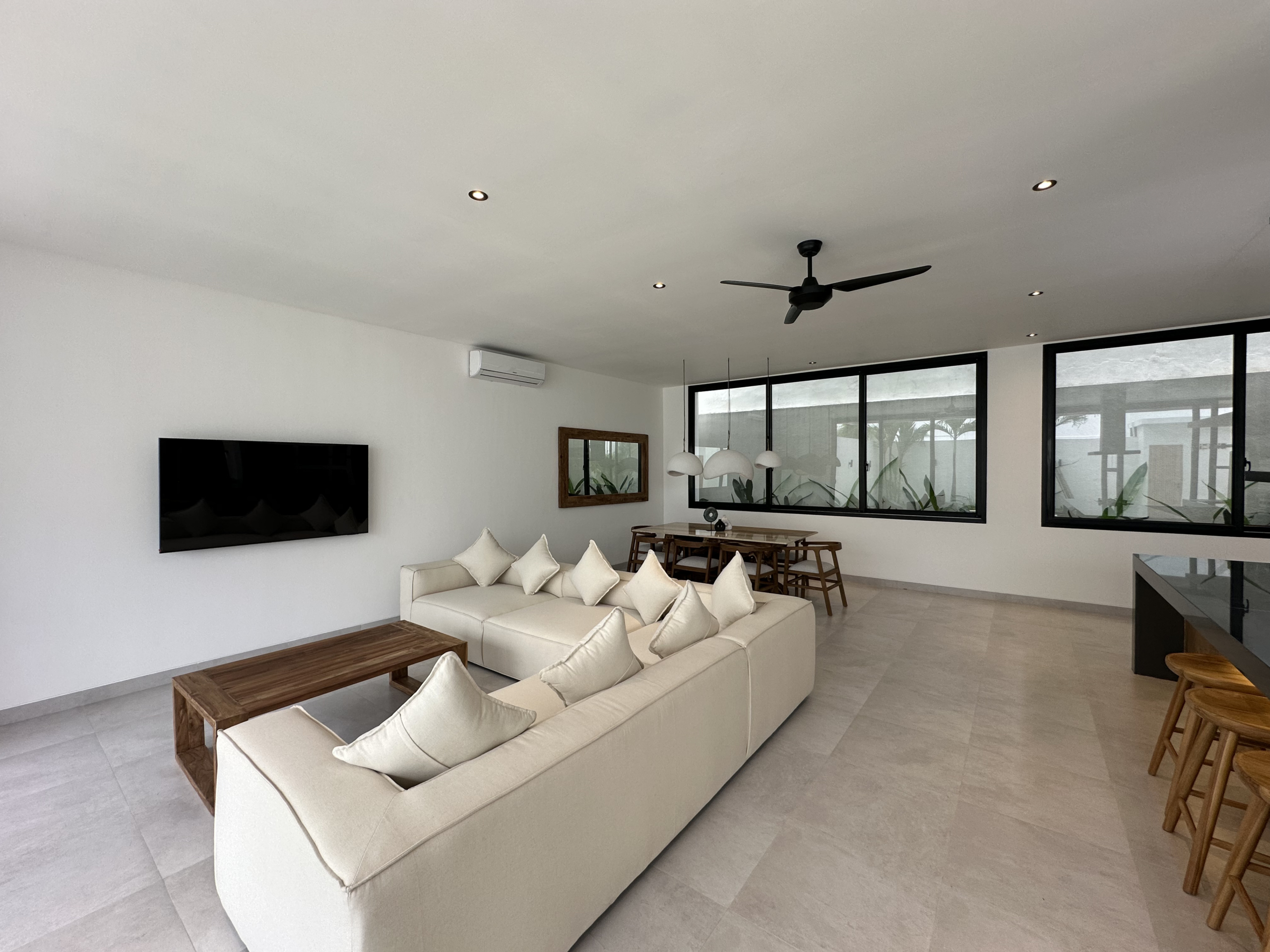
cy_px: 476
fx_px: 514
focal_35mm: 14
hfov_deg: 102.1
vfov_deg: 85.7
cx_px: 635
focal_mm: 2.22
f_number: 2.2
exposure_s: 1/100
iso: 64
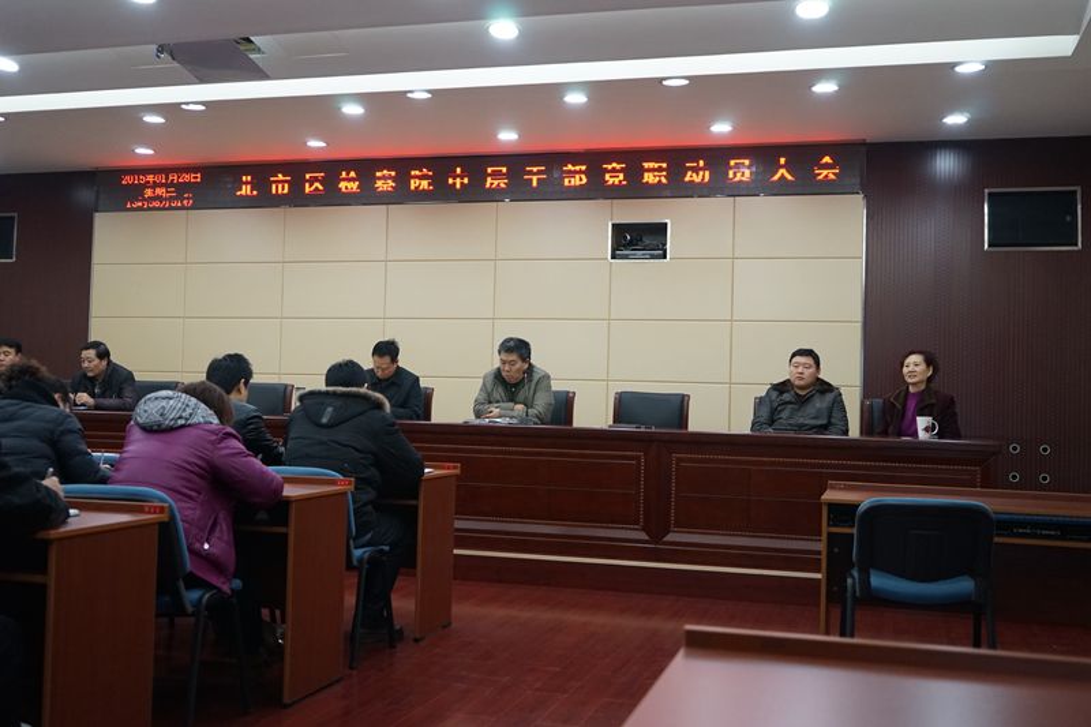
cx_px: 546
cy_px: 364
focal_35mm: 38
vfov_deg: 35.0
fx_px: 1151
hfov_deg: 50.7
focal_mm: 38
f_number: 4
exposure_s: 1/160
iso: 2000
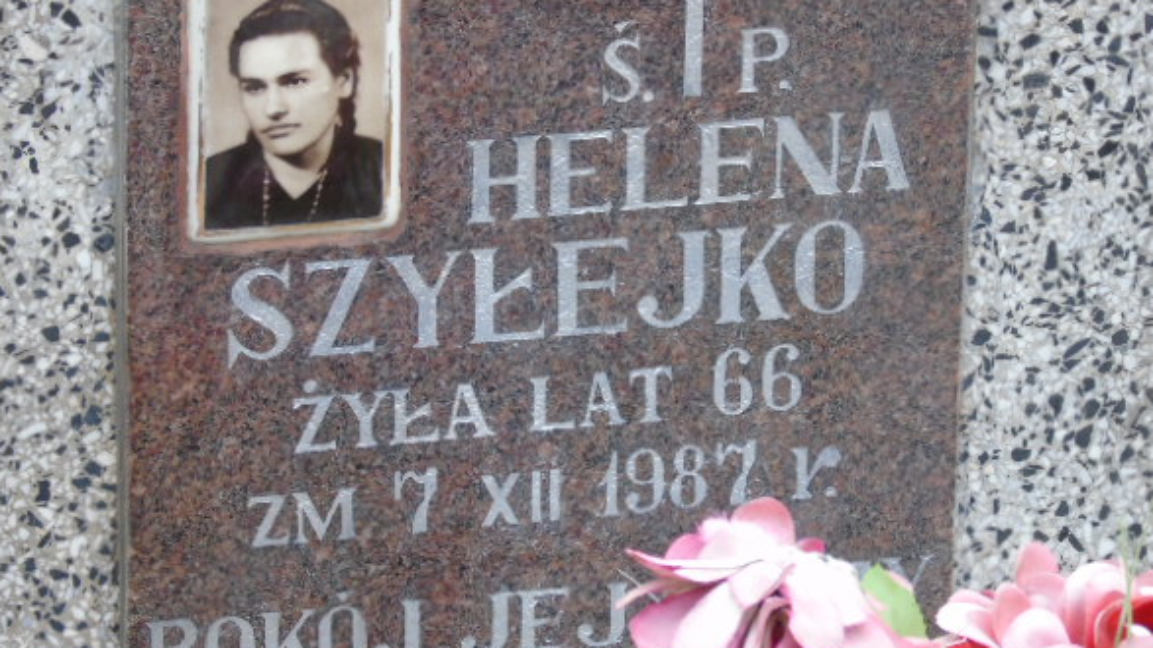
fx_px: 7703
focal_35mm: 252
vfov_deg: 4.8
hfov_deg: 8.6
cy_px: 344
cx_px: 546
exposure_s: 1/125
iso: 320
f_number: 4.7
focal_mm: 38
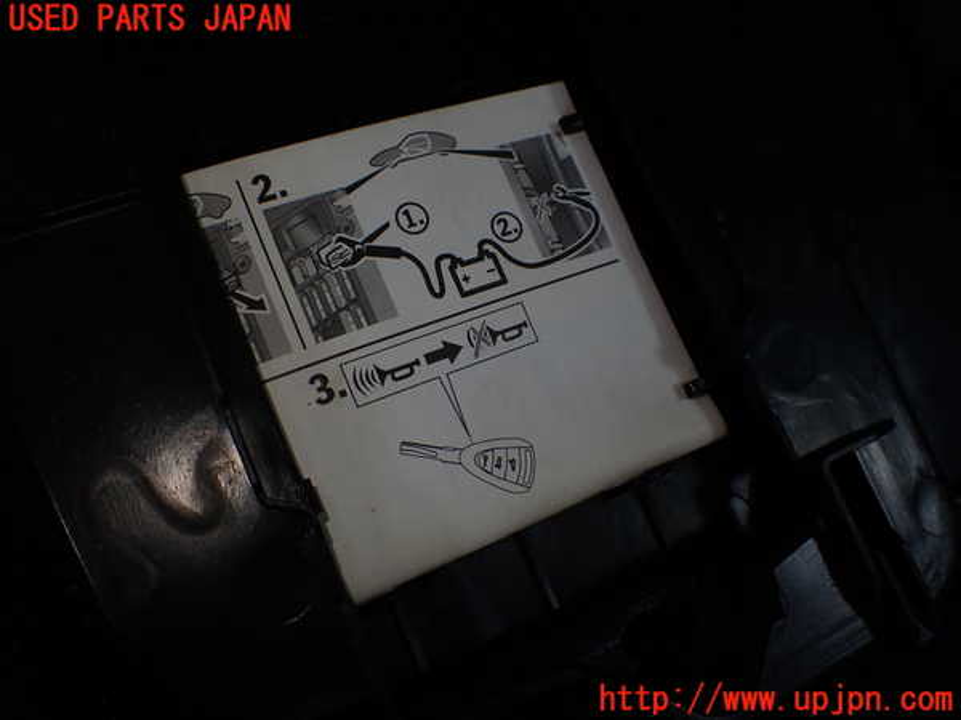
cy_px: 360
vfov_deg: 46.8
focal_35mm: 30
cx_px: 480
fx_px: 833
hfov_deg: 60.0
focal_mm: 5.4
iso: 100
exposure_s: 1/200
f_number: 3.2
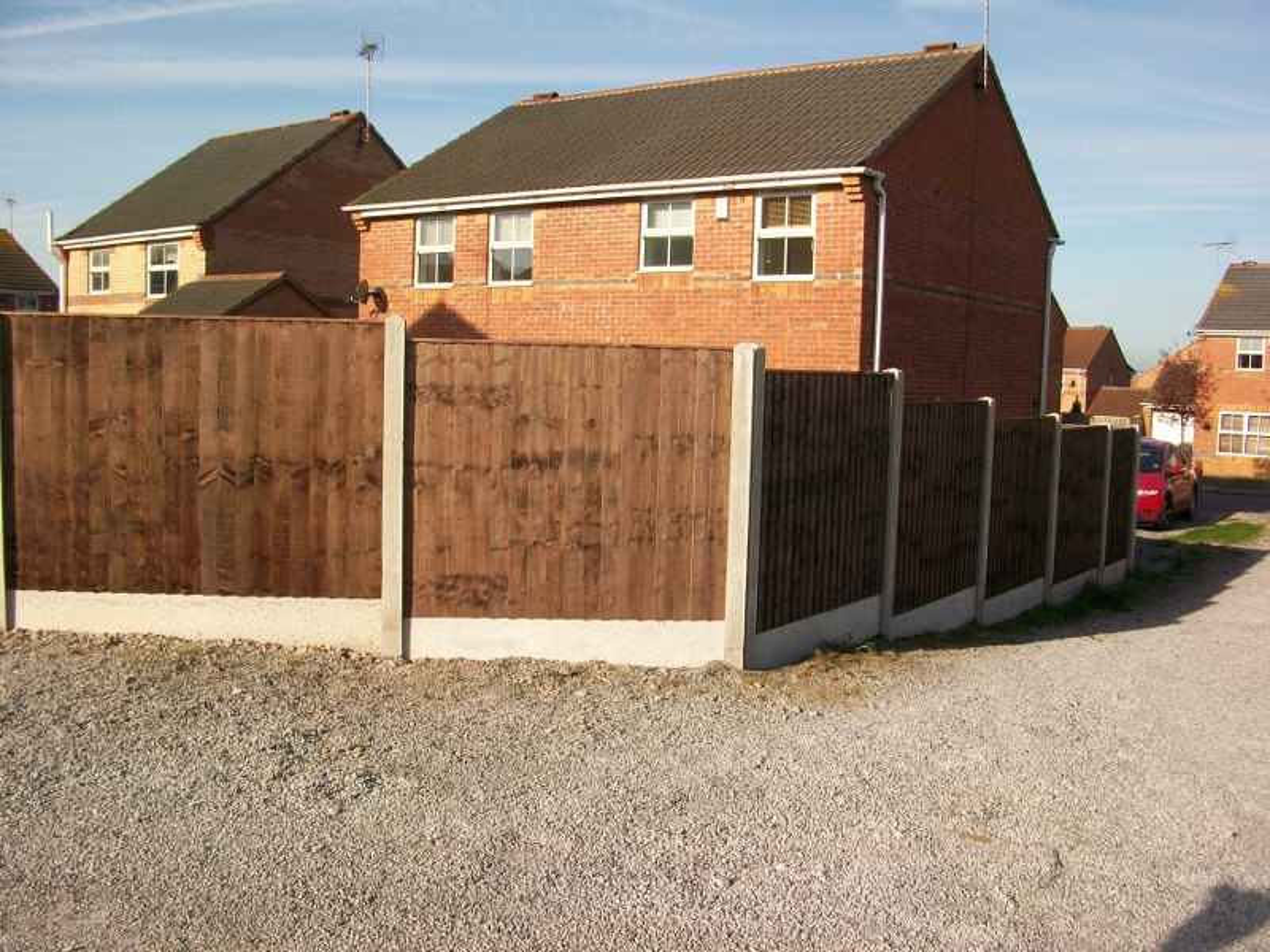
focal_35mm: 32
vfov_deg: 44.2
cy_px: 476
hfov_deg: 56.8
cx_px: 635
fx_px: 1174
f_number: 5.5
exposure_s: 1/250
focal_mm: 5.7
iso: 64
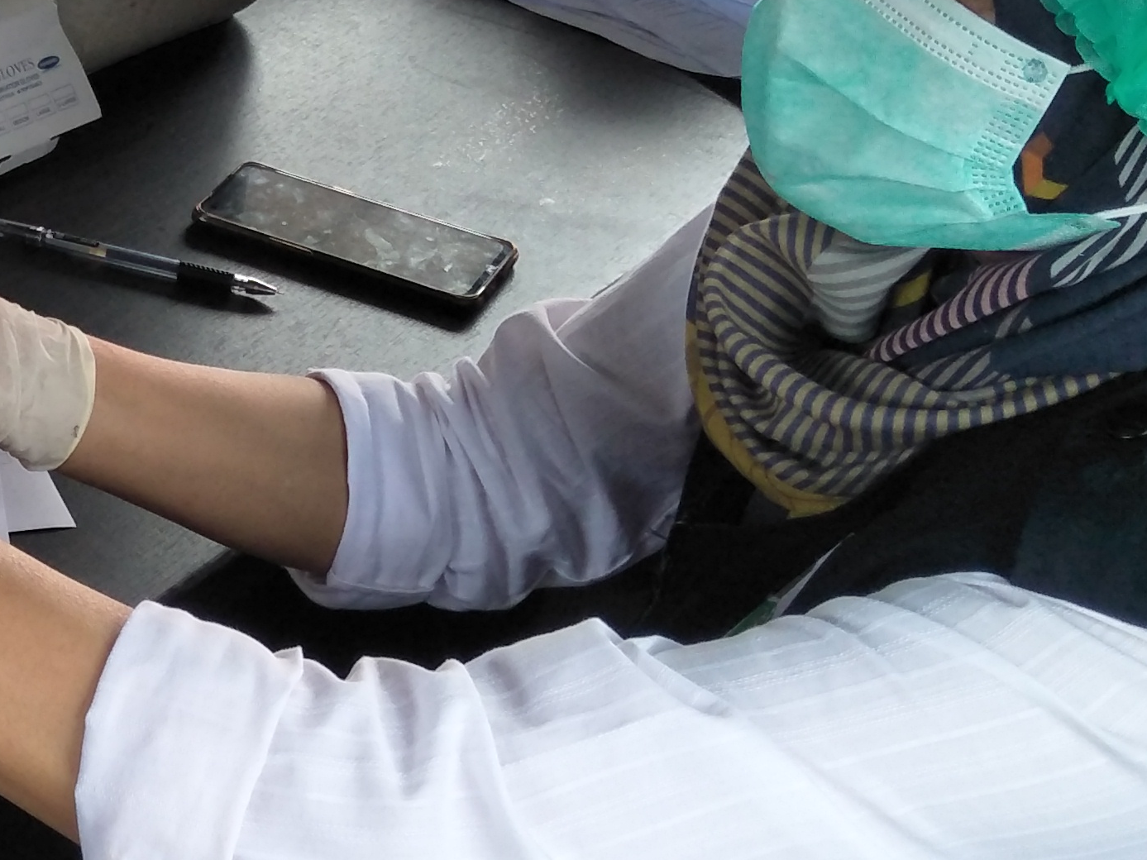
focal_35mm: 60
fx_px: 1988
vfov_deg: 24.4
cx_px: -135
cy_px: 388
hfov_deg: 28.9
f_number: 2.2
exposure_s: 1/100
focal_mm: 3.46
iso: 86
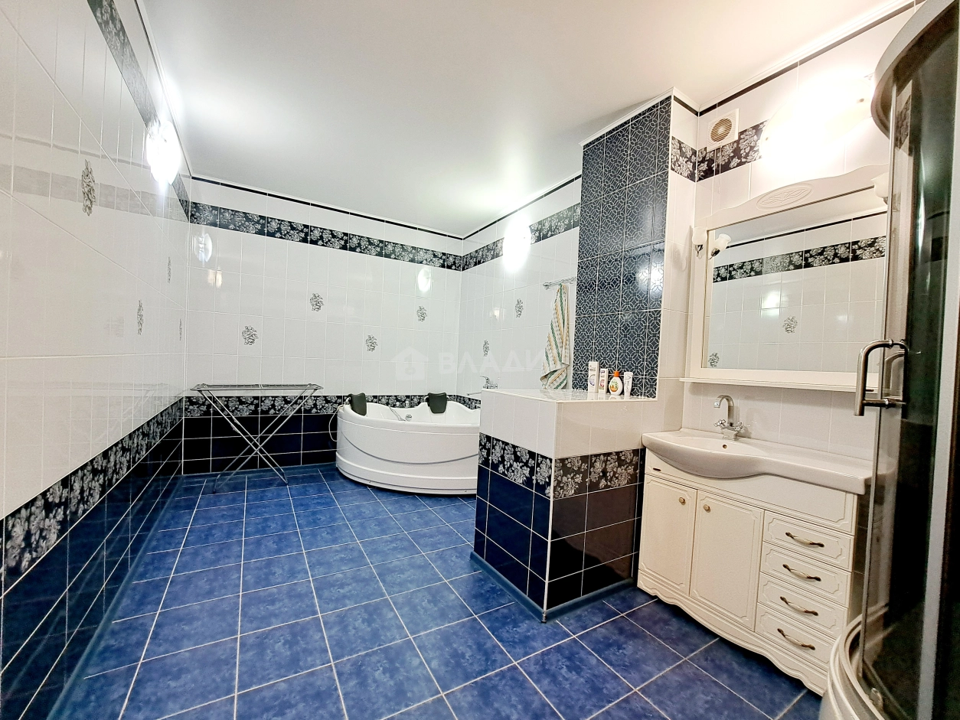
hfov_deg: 106.2
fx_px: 361
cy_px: 360
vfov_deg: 89.9
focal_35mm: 13
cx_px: 480
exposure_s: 1/50
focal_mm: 1.74
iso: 64
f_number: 2.2
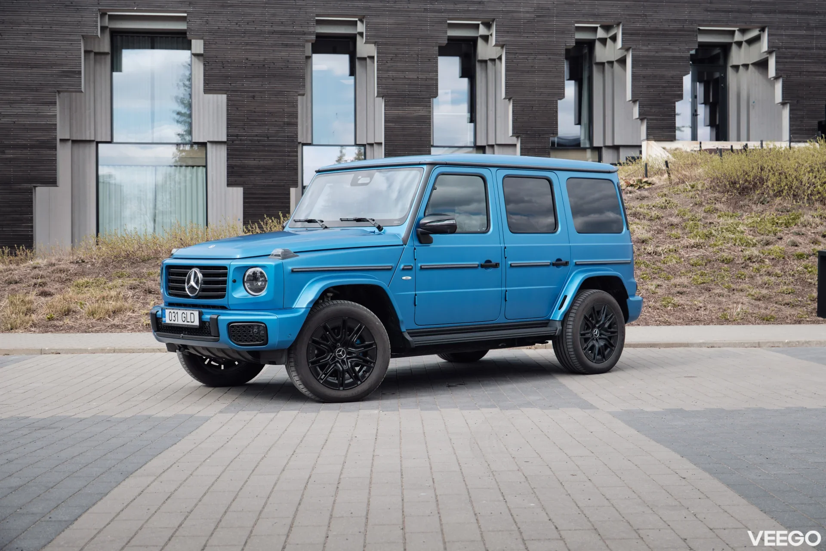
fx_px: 1147
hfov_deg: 39.6
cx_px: 413
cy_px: 276
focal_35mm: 50
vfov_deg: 27.0
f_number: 4
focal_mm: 33
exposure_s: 1/550
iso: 160
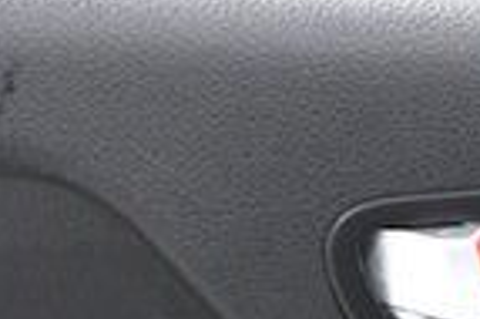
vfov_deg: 2.7
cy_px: 1069
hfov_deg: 4.2
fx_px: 6592
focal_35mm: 495
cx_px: 282
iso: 2500
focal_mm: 46
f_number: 3.5
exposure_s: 1/200
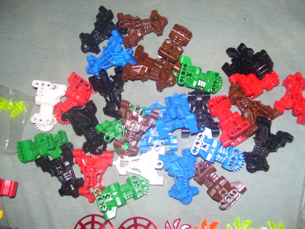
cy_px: 114
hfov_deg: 51.4
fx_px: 317
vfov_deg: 39.7
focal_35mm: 36
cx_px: 152
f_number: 2.7
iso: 80
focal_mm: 6
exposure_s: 1/60
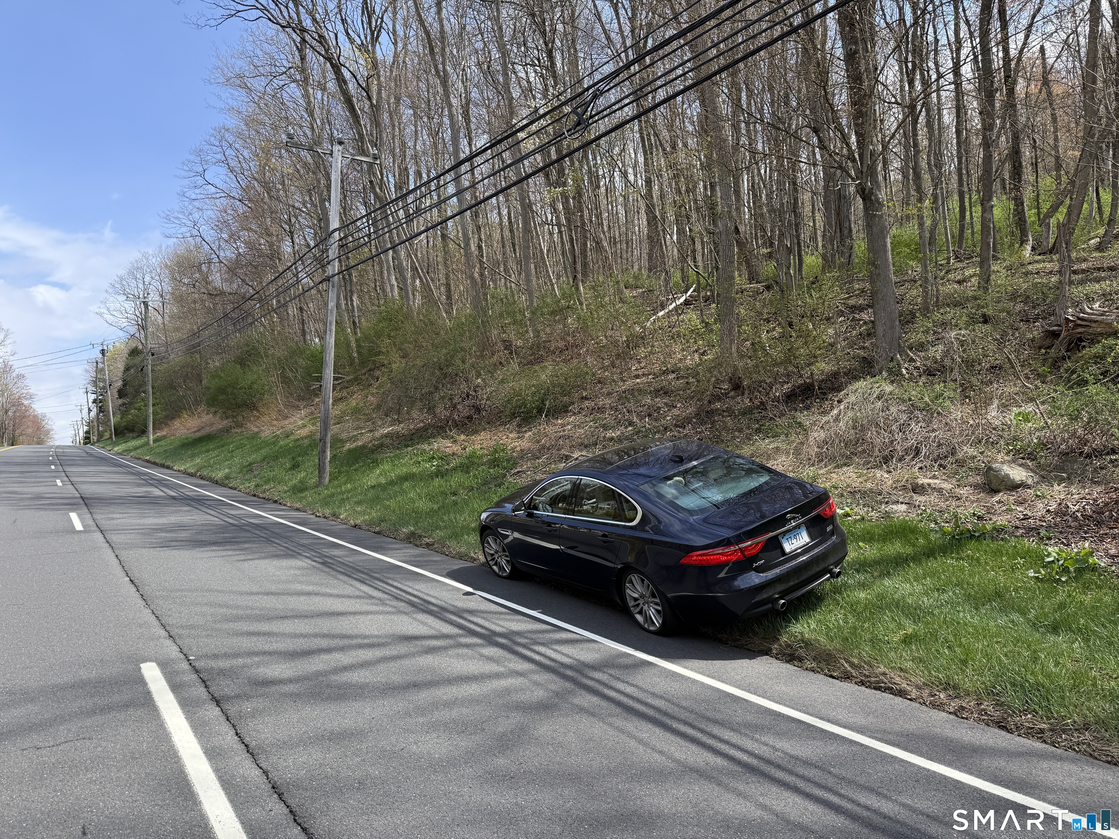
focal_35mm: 24
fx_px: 776
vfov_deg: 56.8
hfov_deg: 71.6
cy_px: 420
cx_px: 560
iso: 100
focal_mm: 6.76
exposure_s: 1/2299
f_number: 1.78
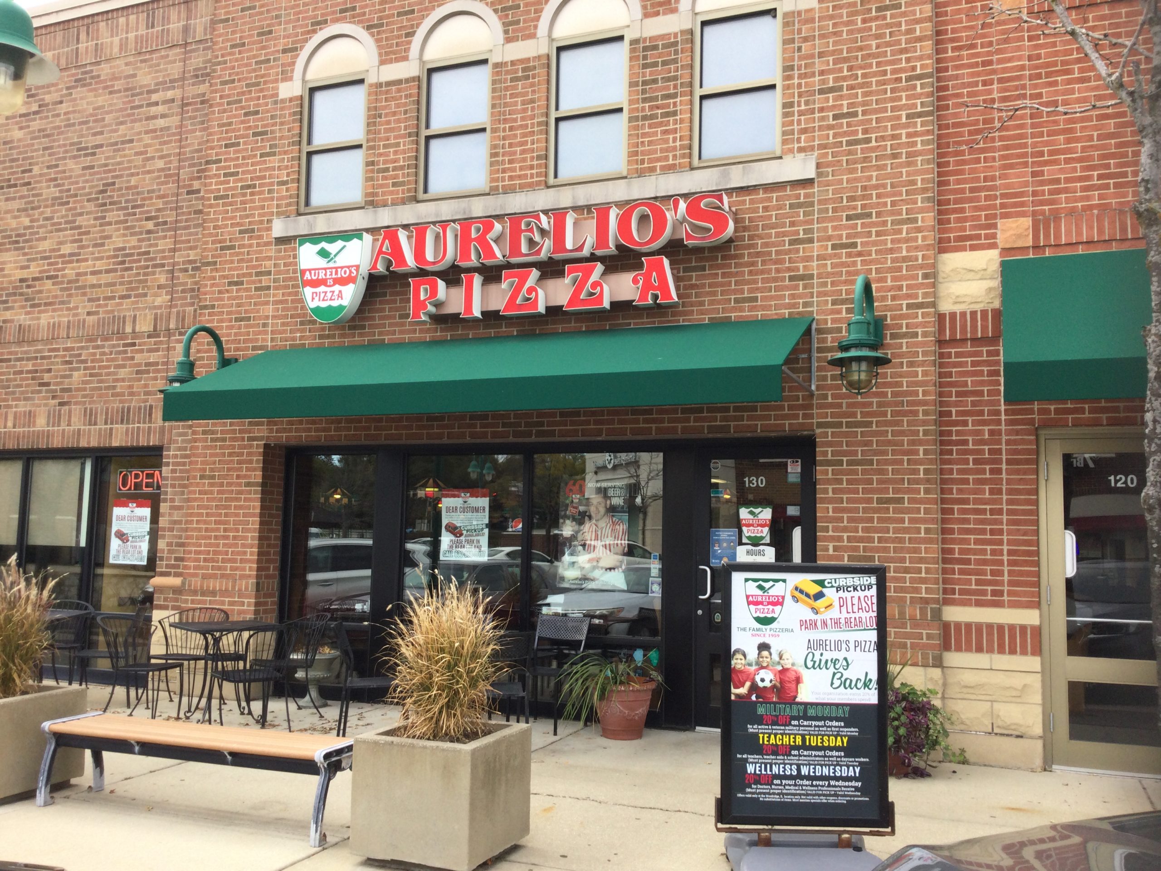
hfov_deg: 58.4
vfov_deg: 45.4
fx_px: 1040
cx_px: 580
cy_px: 436
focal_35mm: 31
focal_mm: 3.3
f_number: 2.4
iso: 25
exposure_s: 1/238
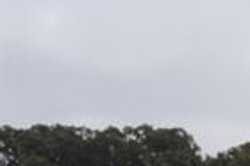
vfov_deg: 4.9
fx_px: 1926
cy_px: 240
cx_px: 298
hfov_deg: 7.4
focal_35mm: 278
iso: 100
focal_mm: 55
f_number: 8
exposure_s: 1/250
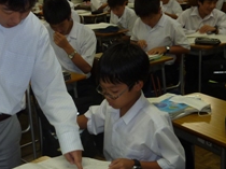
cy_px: 111
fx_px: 404
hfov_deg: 30.9
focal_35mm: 62
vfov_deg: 23.5
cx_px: 70
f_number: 3.3
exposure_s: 1/30
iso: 100
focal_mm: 4.1
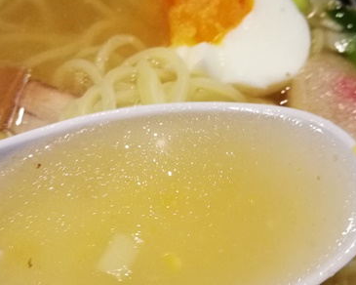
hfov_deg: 35.9
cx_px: 148
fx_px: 548
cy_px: 174
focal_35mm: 52
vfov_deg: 29.1
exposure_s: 1/25
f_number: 4
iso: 400
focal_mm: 4.5
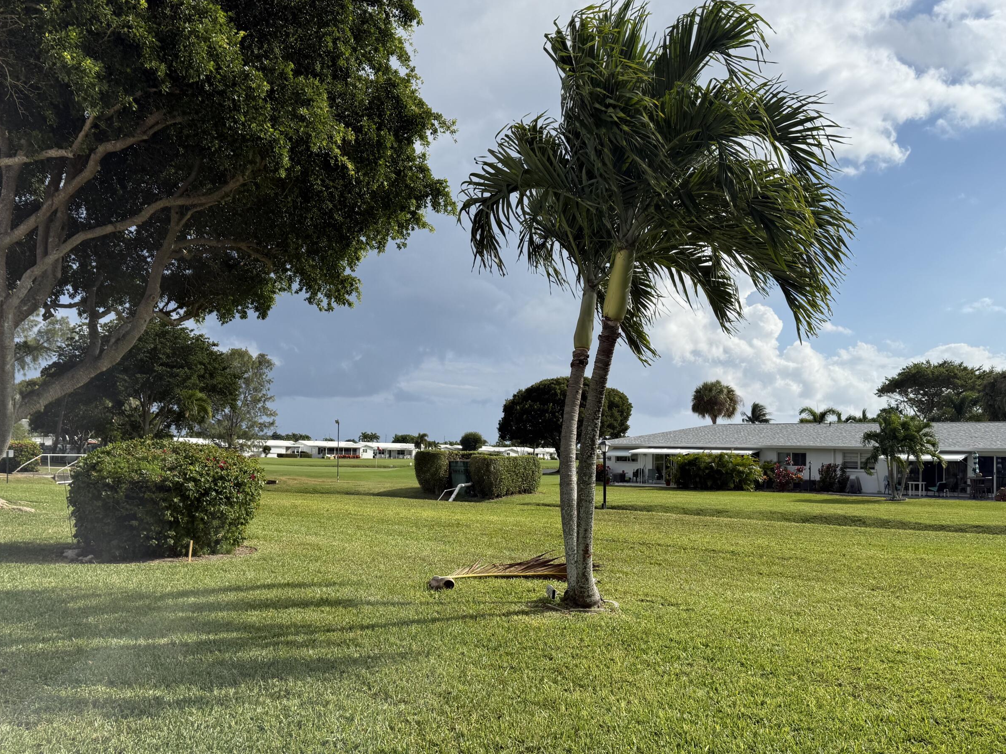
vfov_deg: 46.7
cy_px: 424
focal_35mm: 30
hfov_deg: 59.8
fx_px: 872
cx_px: 557
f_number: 1.78
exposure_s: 1/6711
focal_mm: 6.76
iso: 80
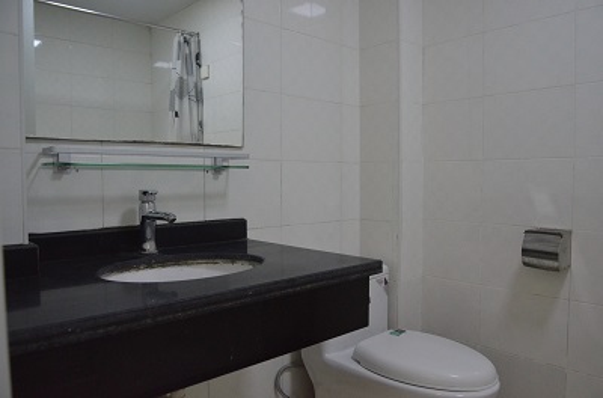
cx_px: 302
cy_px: 199
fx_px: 451
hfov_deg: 67.5
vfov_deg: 47.6
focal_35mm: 27
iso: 3200
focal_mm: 18
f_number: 5
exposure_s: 1/100
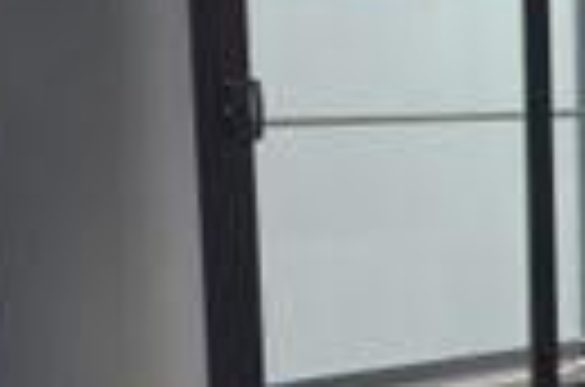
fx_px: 1232
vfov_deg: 17.8
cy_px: 142
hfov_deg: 20.5
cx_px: 994
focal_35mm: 76
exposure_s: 1/200
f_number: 10
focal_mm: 14
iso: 100
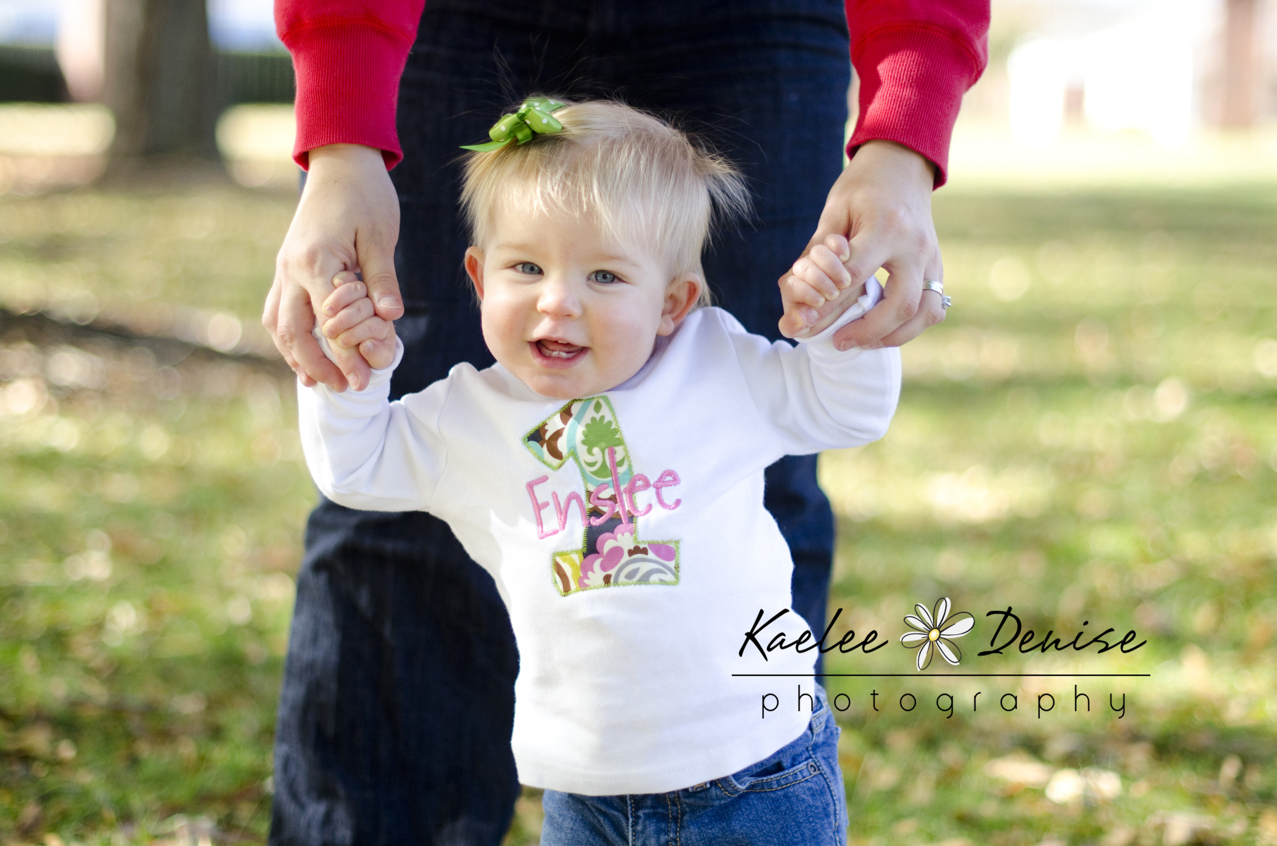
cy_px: 423
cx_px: 638
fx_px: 2655
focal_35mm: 75
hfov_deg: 27.0
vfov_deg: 18.1
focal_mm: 50
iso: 250
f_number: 1.8
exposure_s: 1/2000
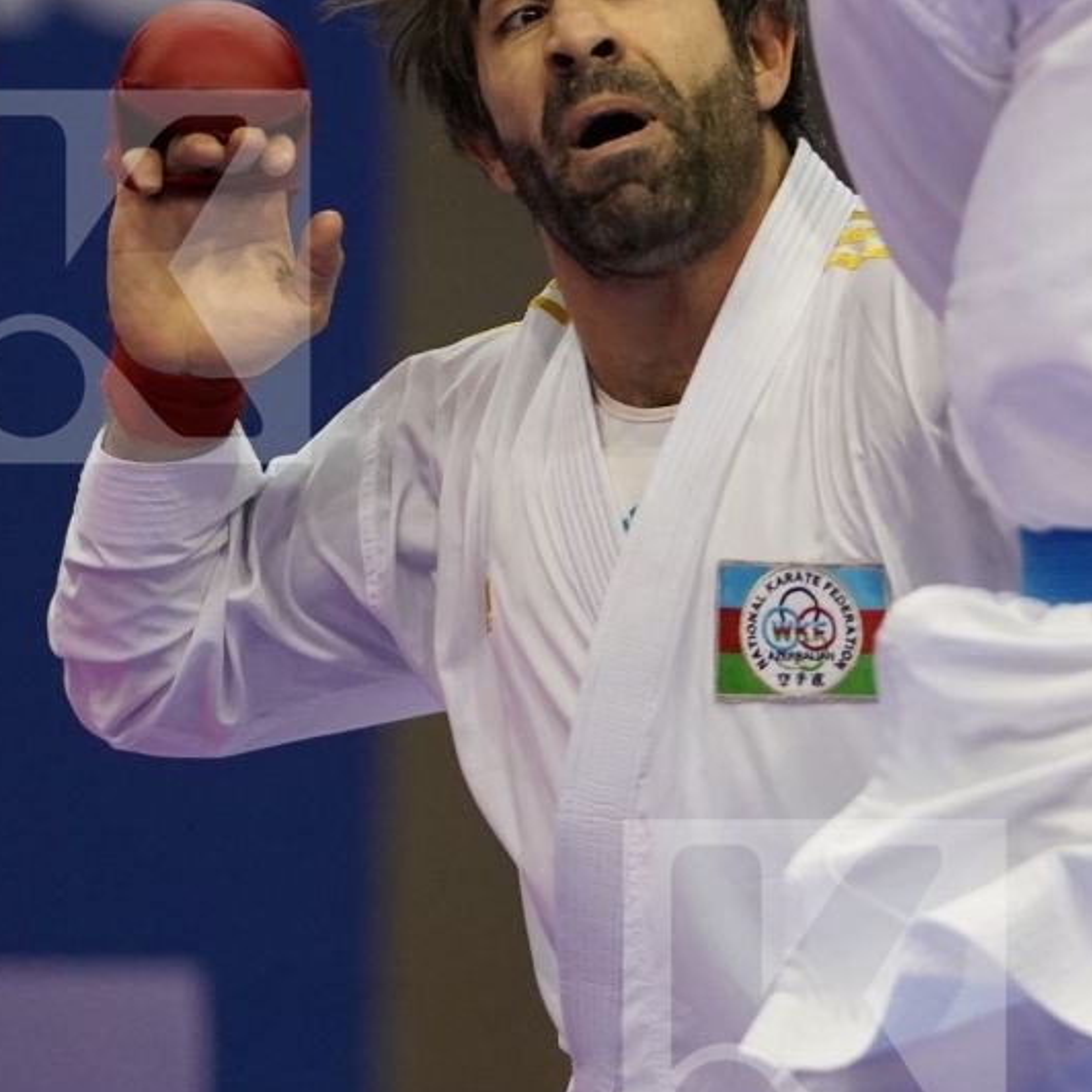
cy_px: 277
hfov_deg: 3.7
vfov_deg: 3.7
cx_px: 815
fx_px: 16917
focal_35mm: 474
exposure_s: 1/1000
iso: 3200
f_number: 2.8
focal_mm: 165
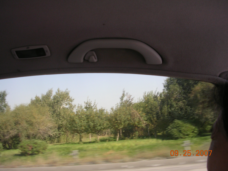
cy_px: 86
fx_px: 250
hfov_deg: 49.0
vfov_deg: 37.7
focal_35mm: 38
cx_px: 114
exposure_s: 1/91.3
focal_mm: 5.8
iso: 50
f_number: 2.8
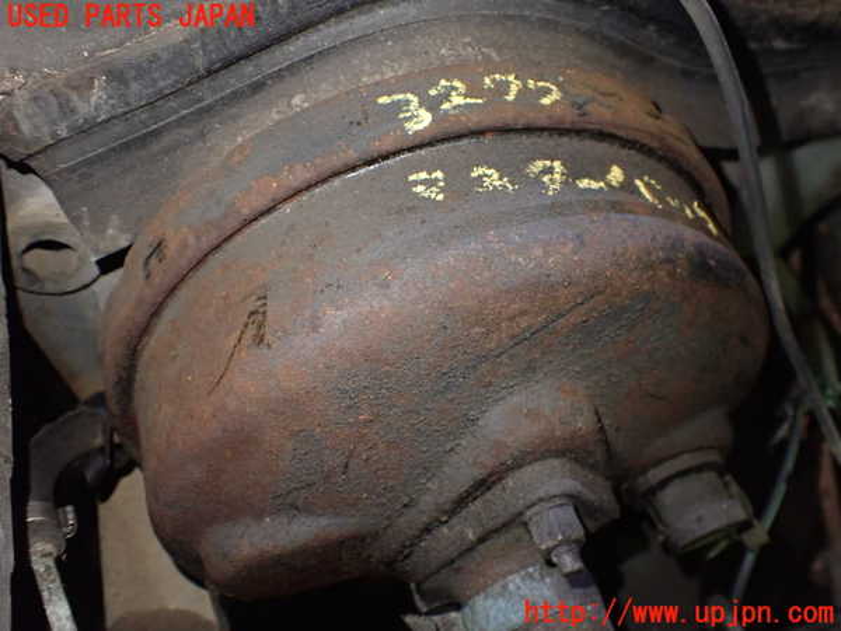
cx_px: 420
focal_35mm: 30
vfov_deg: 46.8
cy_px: 316
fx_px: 729
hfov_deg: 60.0
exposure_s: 1/30
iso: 800
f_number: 2.3
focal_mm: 5.4
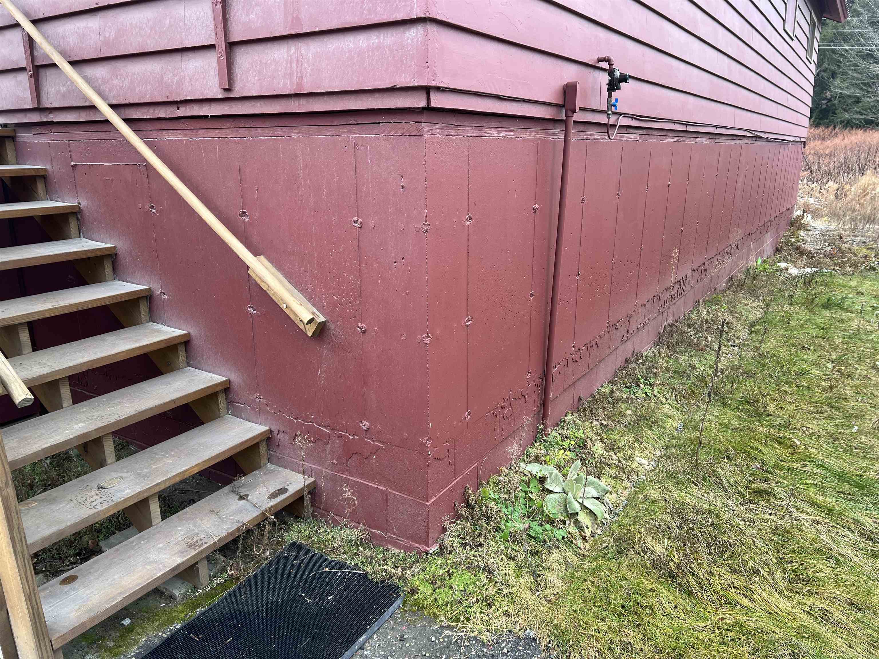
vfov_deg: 53.1
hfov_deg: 67.3
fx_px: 660
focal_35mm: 26
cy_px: 330
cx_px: 440
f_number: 1.5
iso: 40
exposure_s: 1/167
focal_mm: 5.7
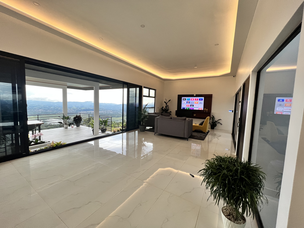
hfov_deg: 106.2
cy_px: 114
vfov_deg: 89.9
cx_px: 152
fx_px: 114
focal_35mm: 13
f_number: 1.8
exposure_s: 1/120
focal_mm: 1.57
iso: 160
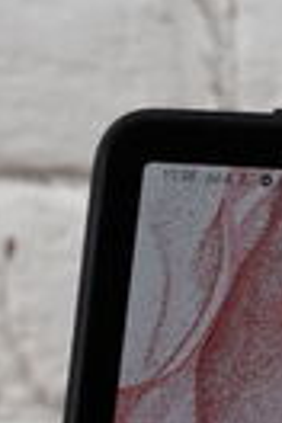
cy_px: 699
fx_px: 3243
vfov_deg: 7.3
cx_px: 596
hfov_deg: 4.9
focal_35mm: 276
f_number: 7.1
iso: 400
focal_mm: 44
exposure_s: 1/160
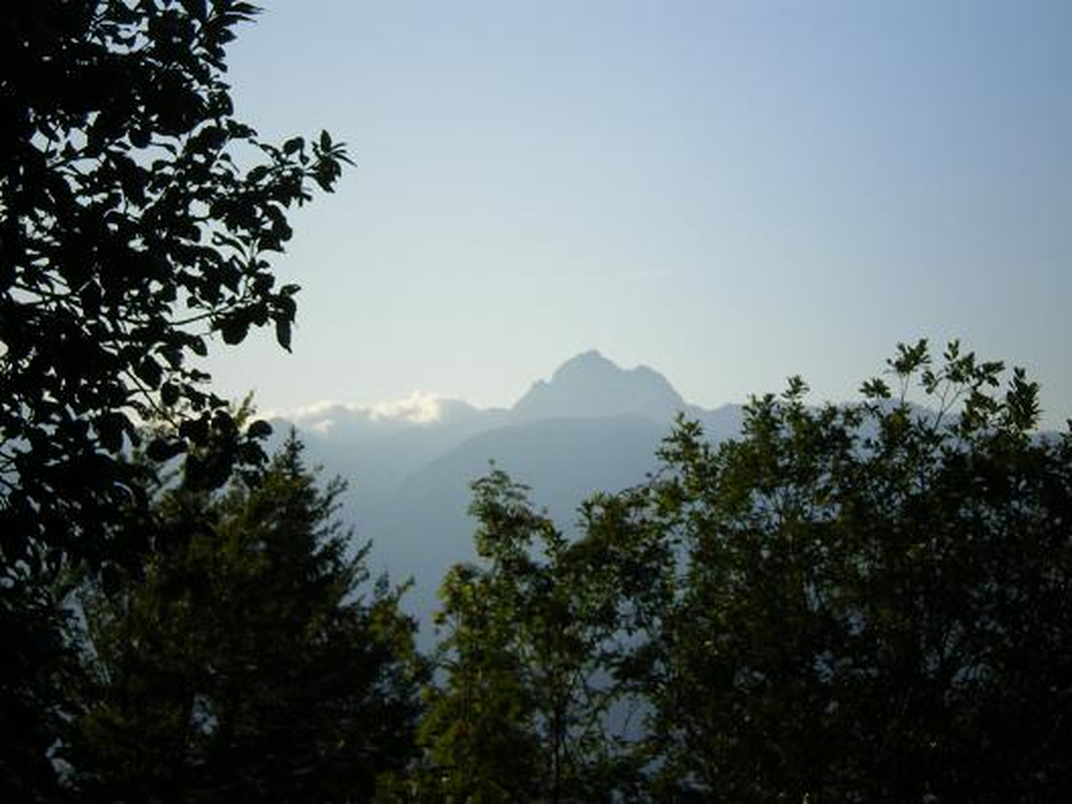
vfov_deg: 13.0
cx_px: 536
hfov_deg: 17.3
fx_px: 3530
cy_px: 402
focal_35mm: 114
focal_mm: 18.9
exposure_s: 1/160
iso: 64
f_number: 8.5
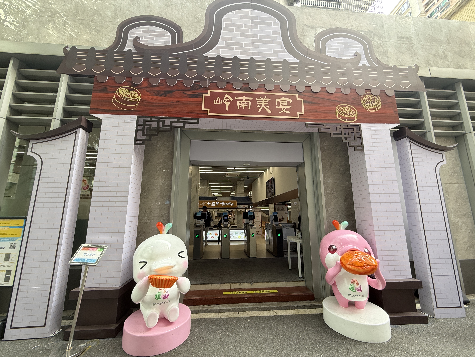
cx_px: 238
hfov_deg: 102.1
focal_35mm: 14
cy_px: 178
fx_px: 192
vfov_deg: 85.7
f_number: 2.2
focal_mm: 2.22
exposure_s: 1/99
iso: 80
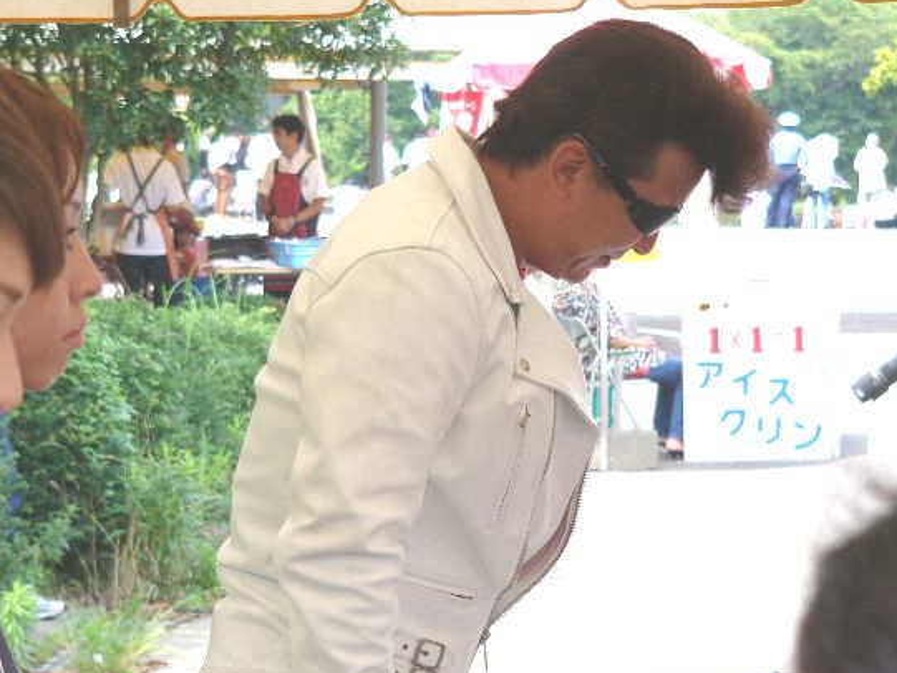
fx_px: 4199
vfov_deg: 9.2
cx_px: 478
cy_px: 322
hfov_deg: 12.2
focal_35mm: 162
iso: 50
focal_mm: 22.8
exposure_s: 1/200
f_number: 2.8
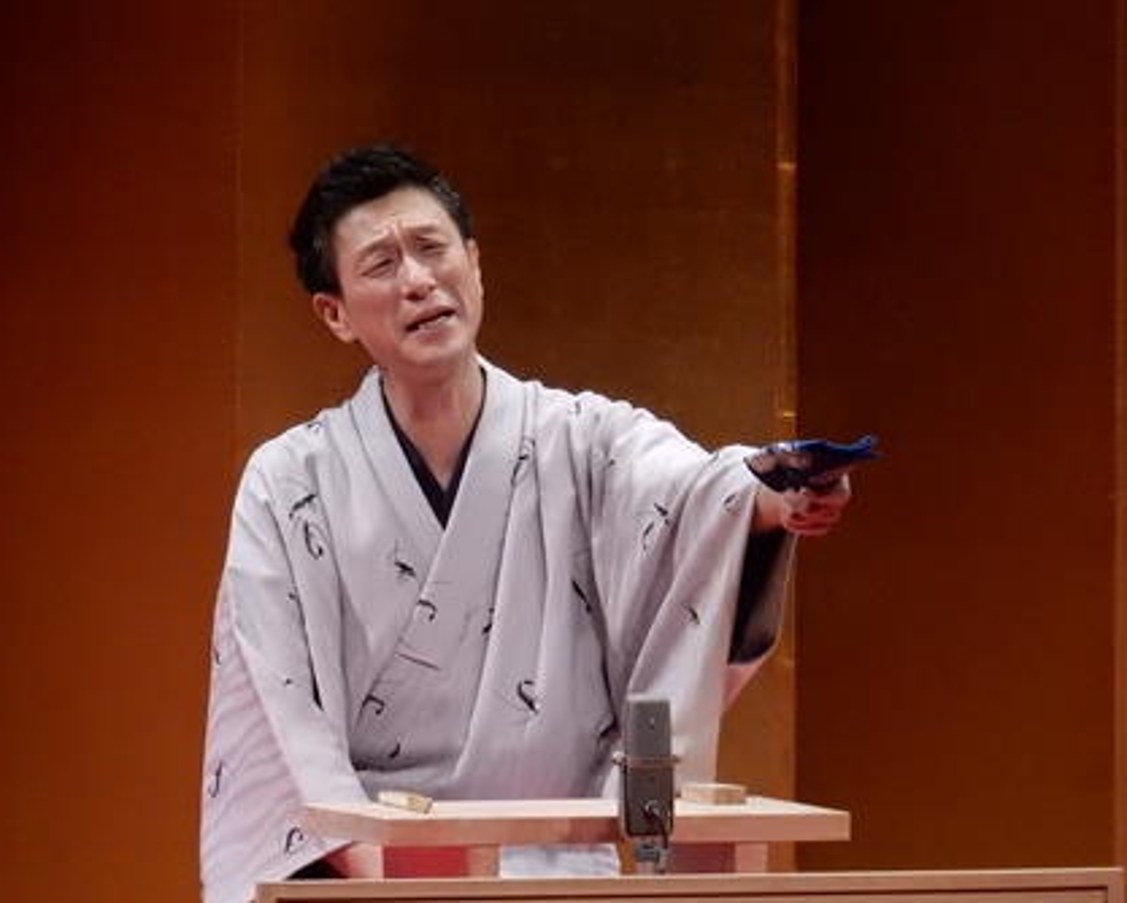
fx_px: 15751
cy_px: 452
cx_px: 524
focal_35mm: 472
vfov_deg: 3.3
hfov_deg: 4.1
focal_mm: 80.3
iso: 1600
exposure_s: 1/250
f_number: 6.3
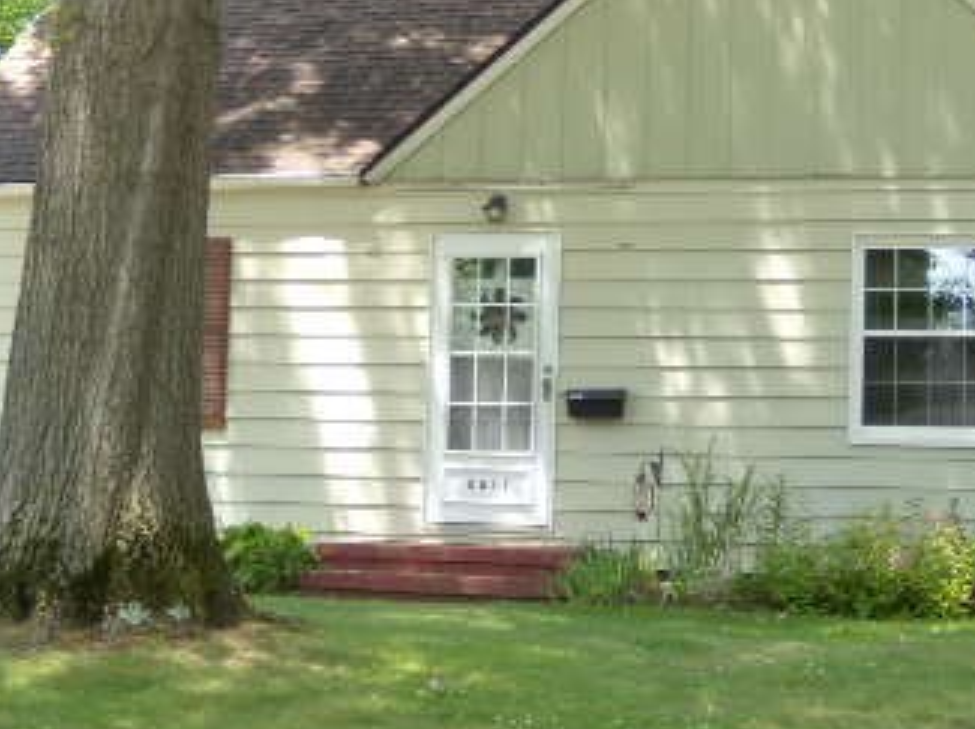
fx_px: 1998
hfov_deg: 27.4
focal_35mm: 71
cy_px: 426
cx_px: 444
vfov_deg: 20.7
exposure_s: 1/80
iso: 80
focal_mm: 6.4
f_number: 3.6
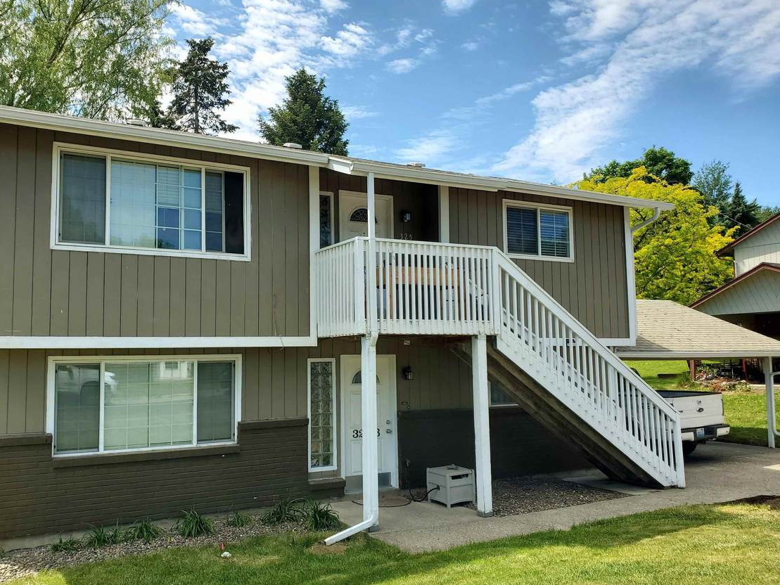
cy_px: 309
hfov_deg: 59.8
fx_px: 676
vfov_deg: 46.8
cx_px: 348
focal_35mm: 30
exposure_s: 1/1000
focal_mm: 4.3
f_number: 2.4
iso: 50
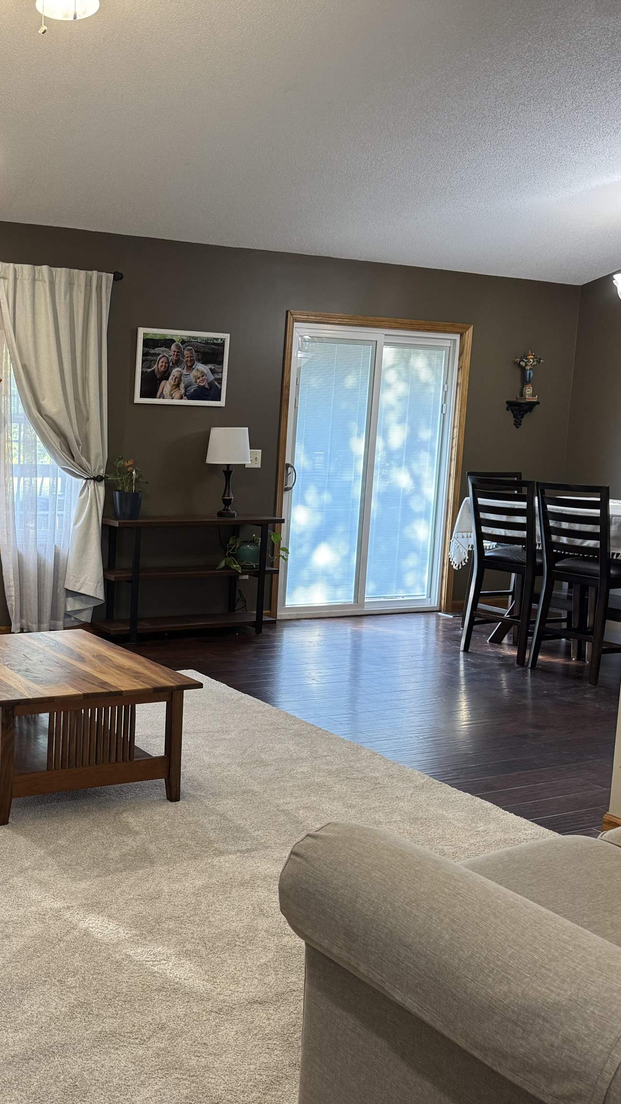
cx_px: 64
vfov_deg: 56.6
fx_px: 1025
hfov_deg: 32.1
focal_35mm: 35
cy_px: 551
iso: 200
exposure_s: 1/60
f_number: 1.78
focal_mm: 6.76
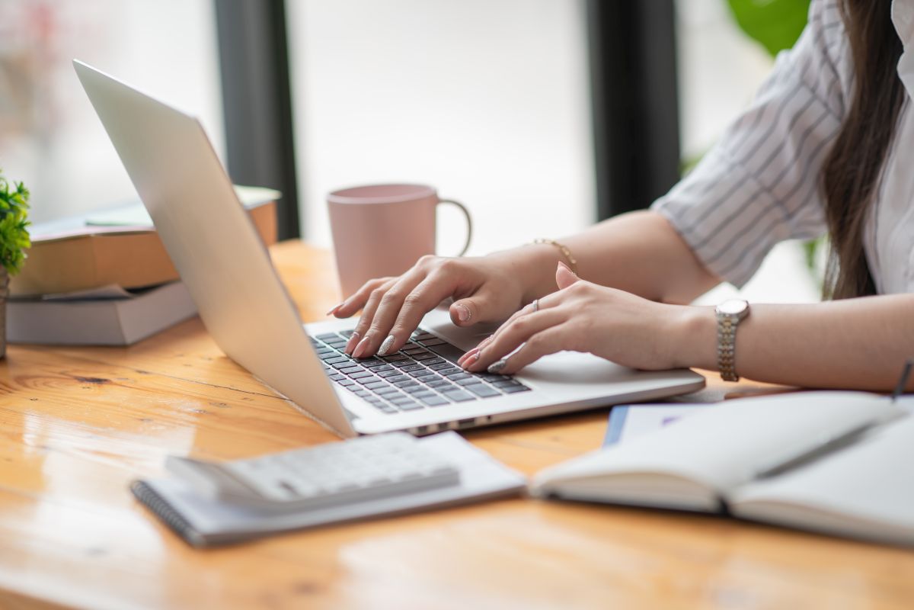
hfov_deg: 15.2
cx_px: 457
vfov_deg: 10.2
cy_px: 305
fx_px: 3427
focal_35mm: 135
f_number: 2.5
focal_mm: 135
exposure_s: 1/400
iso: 200
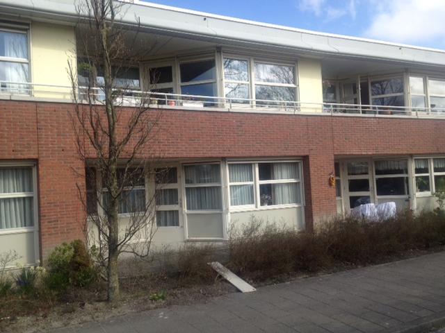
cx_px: 222
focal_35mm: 35
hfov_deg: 52.6
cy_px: 166
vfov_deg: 40.7
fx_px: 450
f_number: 2.4
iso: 50
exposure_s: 1/986
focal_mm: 4.28
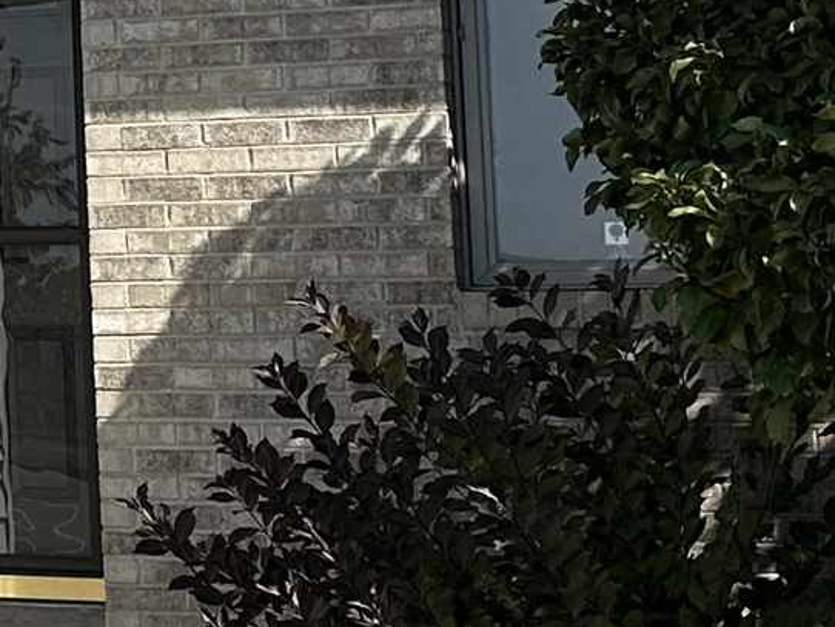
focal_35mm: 136
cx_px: -641
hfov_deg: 13.2
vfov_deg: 10.8
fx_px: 3282
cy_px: -32
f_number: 1.78
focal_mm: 6.86
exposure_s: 1/6623
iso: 80
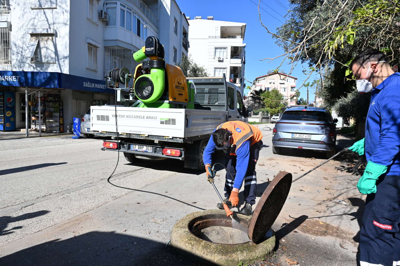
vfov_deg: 53.1
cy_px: 133
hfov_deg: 73.8
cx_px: 200
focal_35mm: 24
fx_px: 267
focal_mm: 24
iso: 100
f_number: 10
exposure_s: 1/160
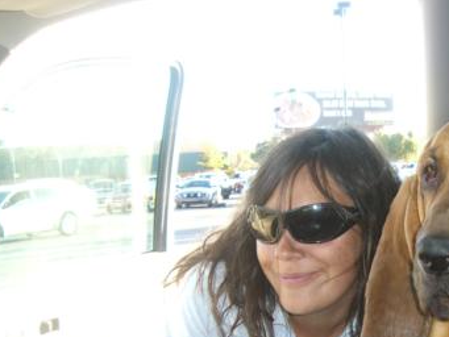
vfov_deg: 18.7
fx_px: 999
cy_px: 319
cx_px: 375
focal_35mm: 77
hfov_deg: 24.8
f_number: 2.7
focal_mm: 6.2
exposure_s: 1/100
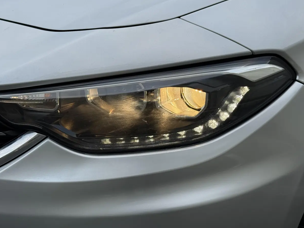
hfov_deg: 33.2
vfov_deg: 25.2
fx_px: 509
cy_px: 97
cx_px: 141
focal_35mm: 58
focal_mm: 6.76
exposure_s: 1/302
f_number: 1.78
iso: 64
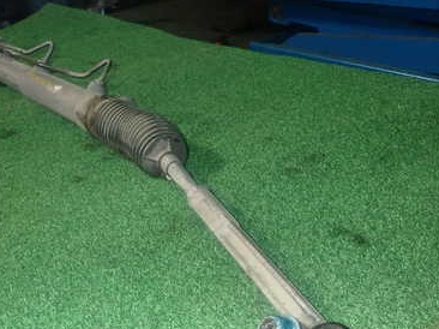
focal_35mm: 41
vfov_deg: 34.5
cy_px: 240
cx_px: 173
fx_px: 520
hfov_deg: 45.5
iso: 400
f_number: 5.6
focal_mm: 4.5
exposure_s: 1/30
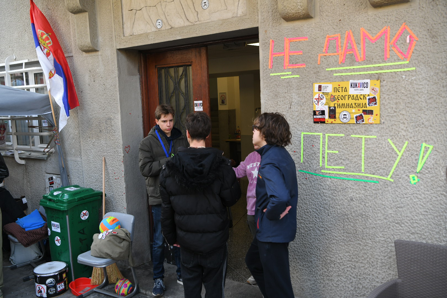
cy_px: 149
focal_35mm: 38
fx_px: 472
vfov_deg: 35.1
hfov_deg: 50.7
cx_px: 224
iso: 800
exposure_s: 1/500
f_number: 4
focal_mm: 38
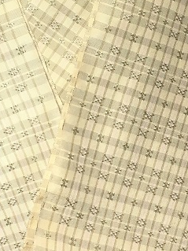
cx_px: 52
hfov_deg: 15.2
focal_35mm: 97
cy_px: 94
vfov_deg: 20.2
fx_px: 703
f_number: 2.2
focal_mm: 4.15
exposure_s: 1/30
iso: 25
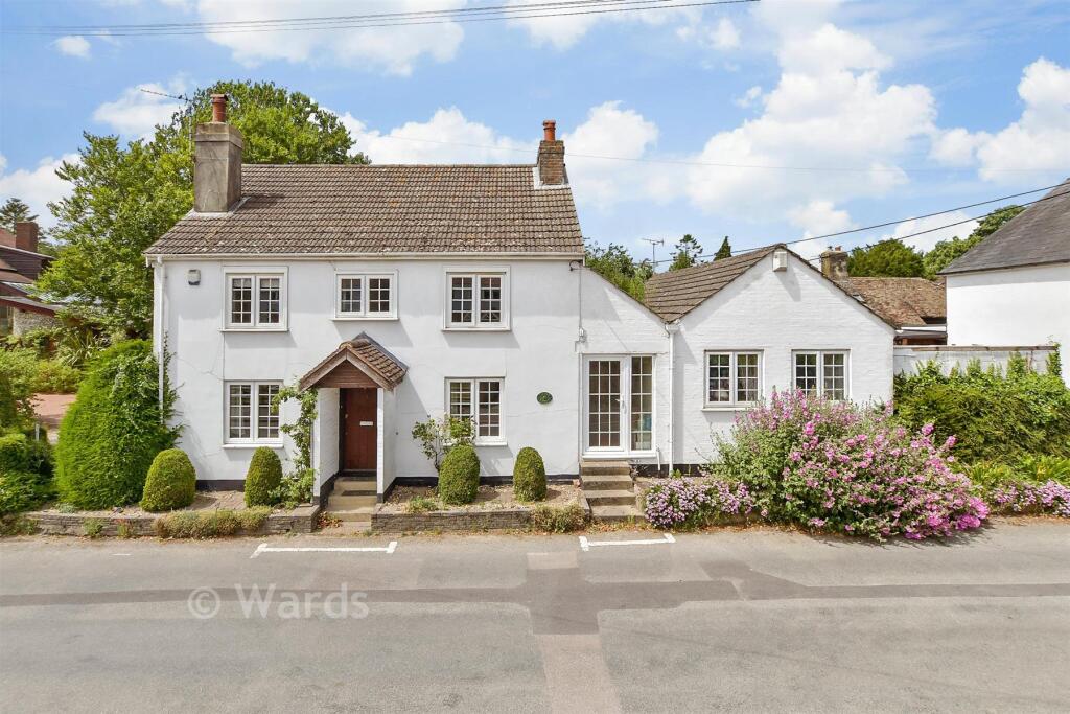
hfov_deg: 100.4
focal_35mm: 15
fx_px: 446
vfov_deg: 77.3
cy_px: 357
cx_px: 535
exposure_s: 1/400
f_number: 8
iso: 160
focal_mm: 10
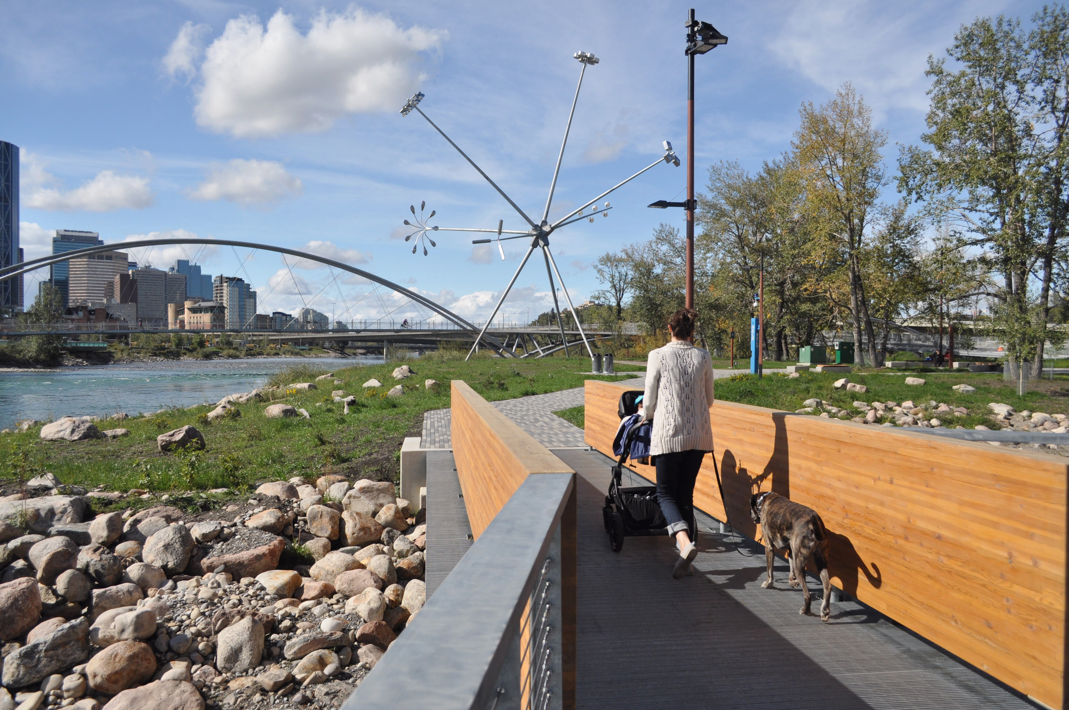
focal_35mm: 27
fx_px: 801
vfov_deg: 47.8
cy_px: 355
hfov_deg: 67.4
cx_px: 534
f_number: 5.6
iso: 400
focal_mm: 18
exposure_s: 1/1500
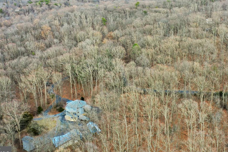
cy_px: 44
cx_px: 145
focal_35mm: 42
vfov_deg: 31.5
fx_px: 266
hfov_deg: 45.9
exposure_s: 1/200
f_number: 2.8
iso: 100
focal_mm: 10.26
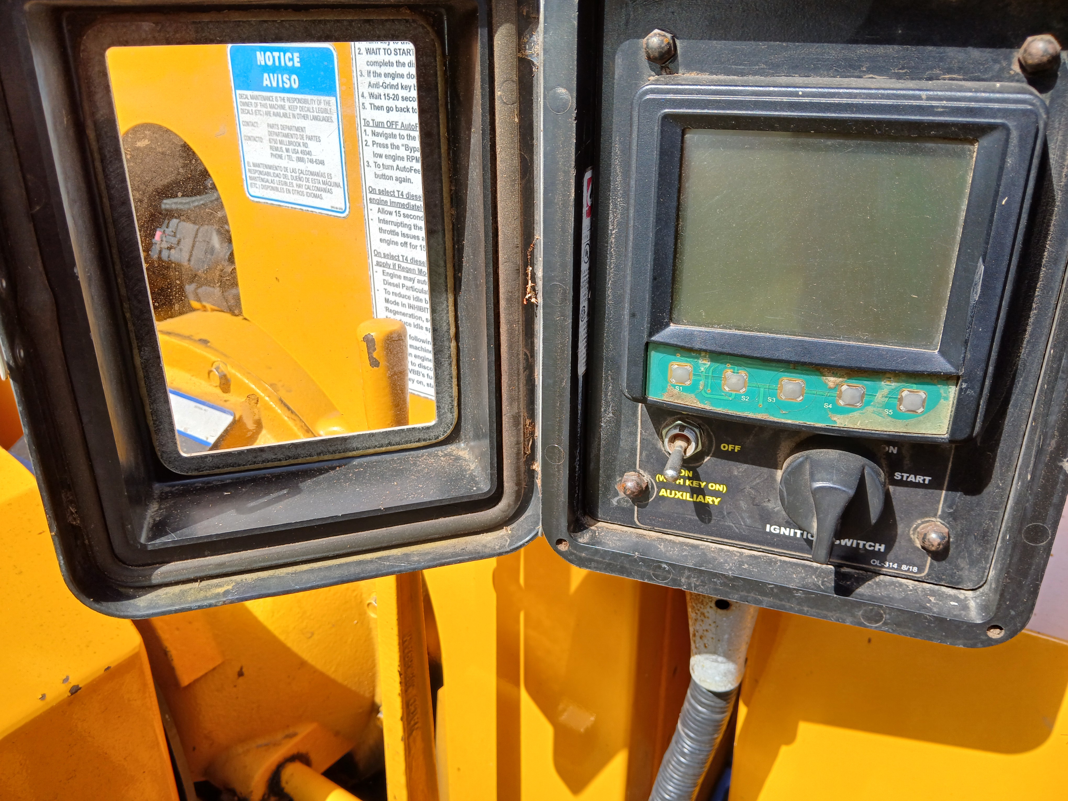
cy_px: 400
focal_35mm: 26
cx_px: 534
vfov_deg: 53.1
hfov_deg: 67.3
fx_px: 802
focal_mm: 3.98
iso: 20
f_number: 1.8
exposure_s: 1/455
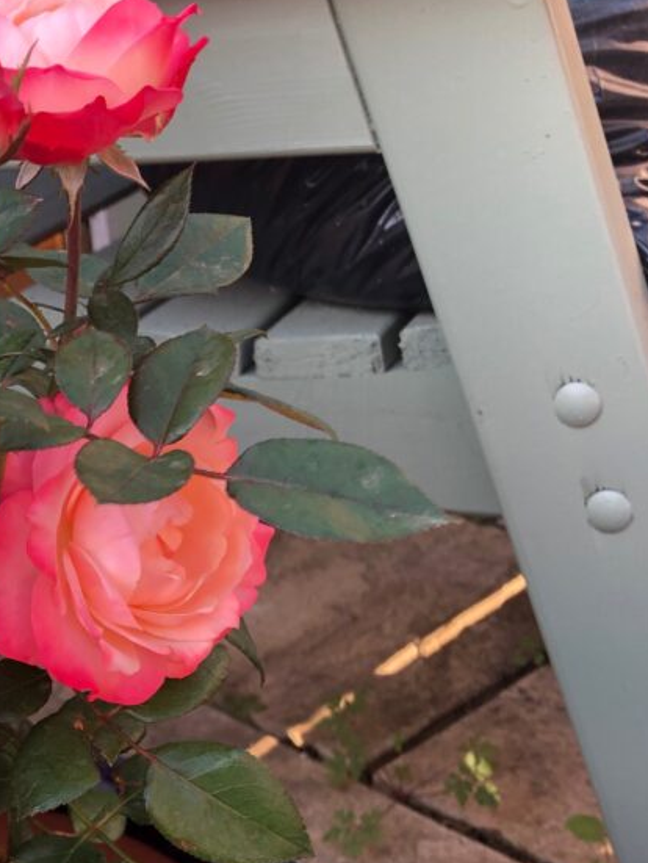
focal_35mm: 52
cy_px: 580
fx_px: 1296
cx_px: 56
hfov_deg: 27.0
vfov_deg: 36.4
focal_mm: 3.99
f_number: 1.8
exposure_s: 1/120
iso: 40
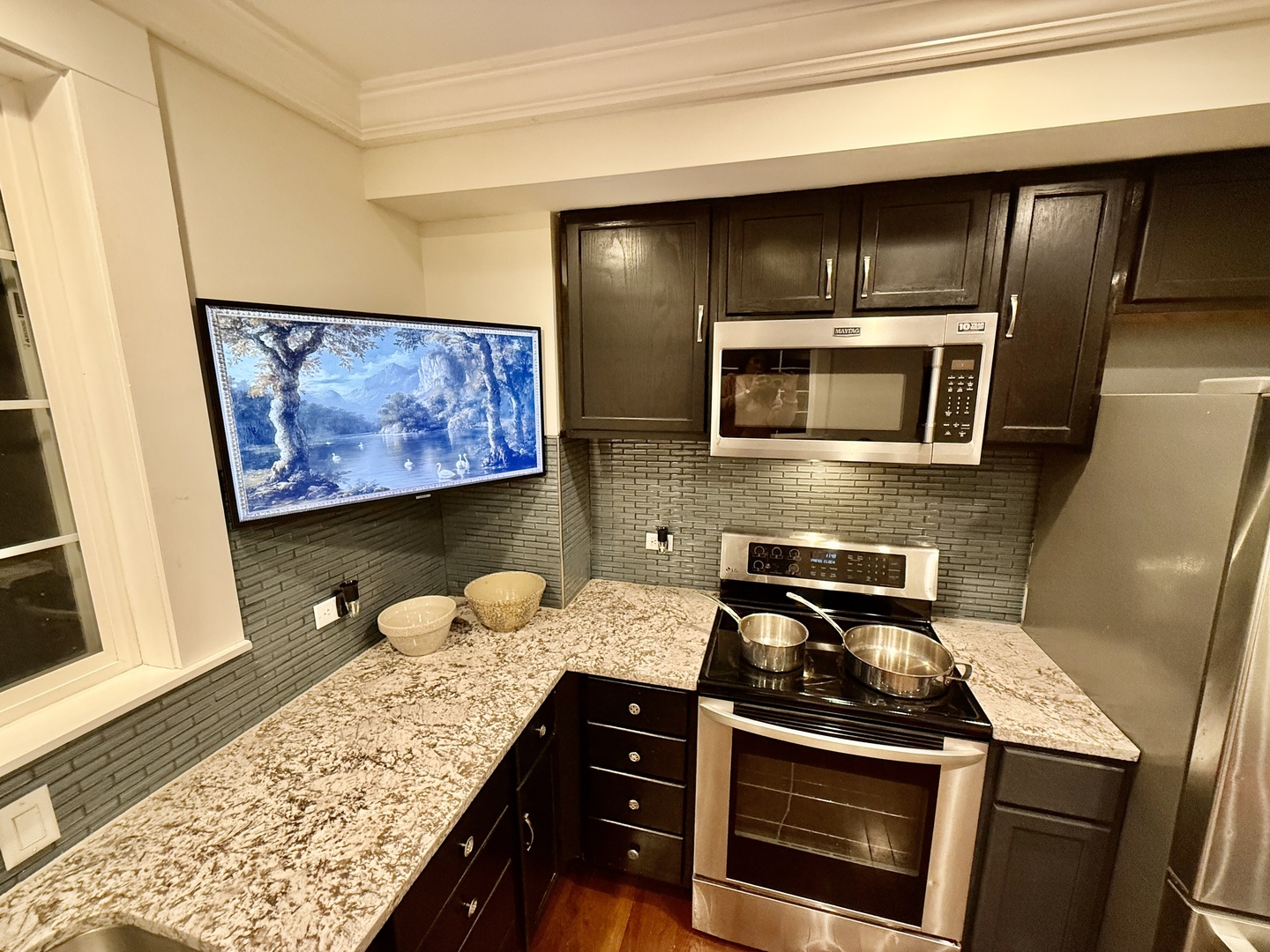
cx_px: 635
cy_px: 476
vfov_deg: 85.7
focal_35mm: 14
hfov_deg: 102.1
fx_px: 514
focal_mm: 2.22
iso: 500
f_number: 2.2
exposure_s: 1/60
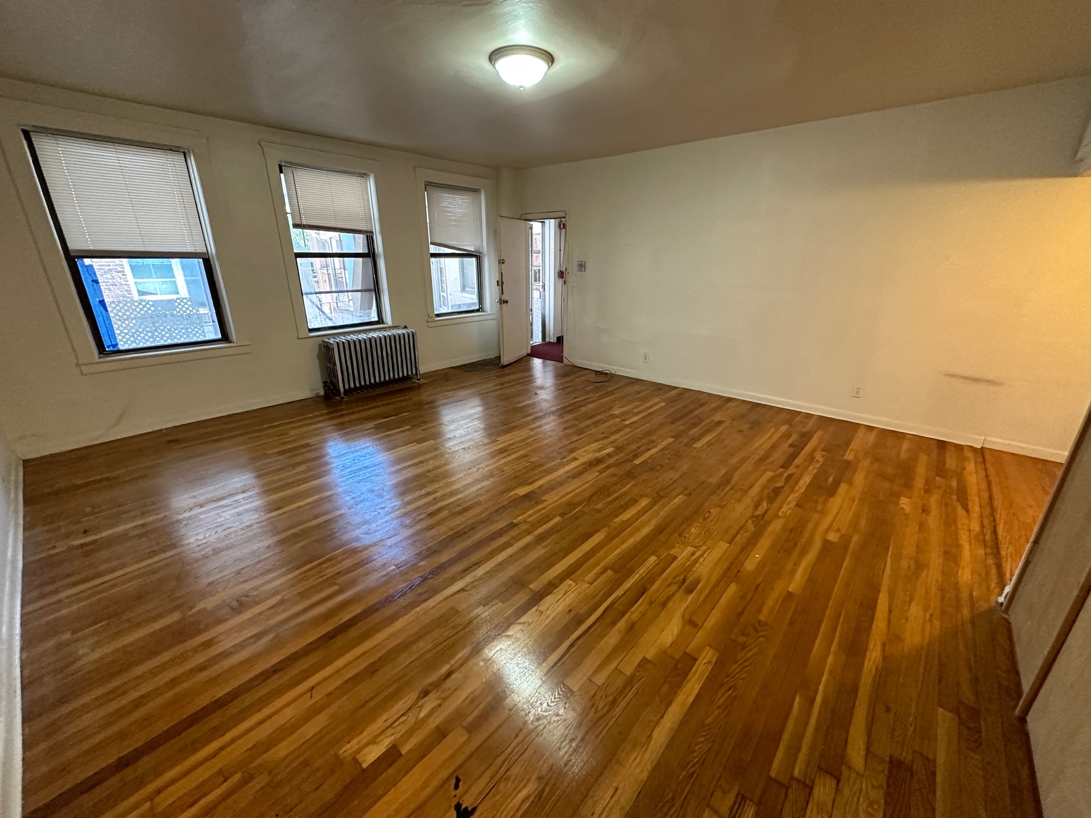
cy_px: 409
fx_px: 441
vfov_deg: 85.7
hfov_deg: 102.1
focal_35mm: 14
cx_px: 546
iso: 500
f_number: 2.2
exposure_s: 1/60
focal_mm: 2.22
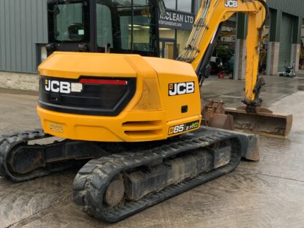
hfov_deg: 42.0
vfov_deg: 32.1
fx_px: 395
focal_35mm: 45
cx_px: 170
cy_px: 100
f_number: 1.8
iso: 50
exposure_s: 1/122
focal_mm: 3
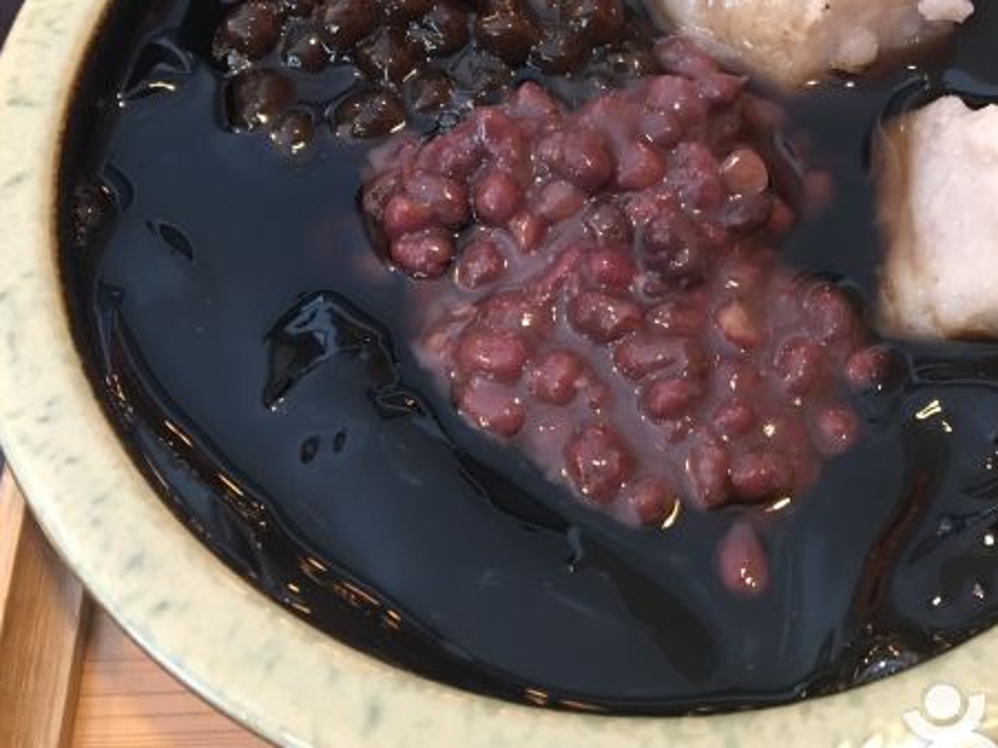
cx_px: 684
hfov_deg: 41.4
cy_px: 271
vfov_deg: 32.0
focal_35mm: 45
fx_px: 1297
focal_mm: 4.15
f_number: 2.2
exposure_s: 1/10
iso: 100
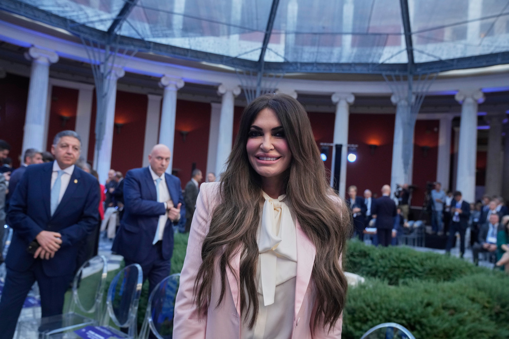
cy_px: 170
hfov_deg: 61.9
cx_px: 254
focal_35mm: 30
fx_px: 424
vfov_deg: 43.6
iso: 1600
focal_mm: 30
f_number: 4
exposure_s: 1/250
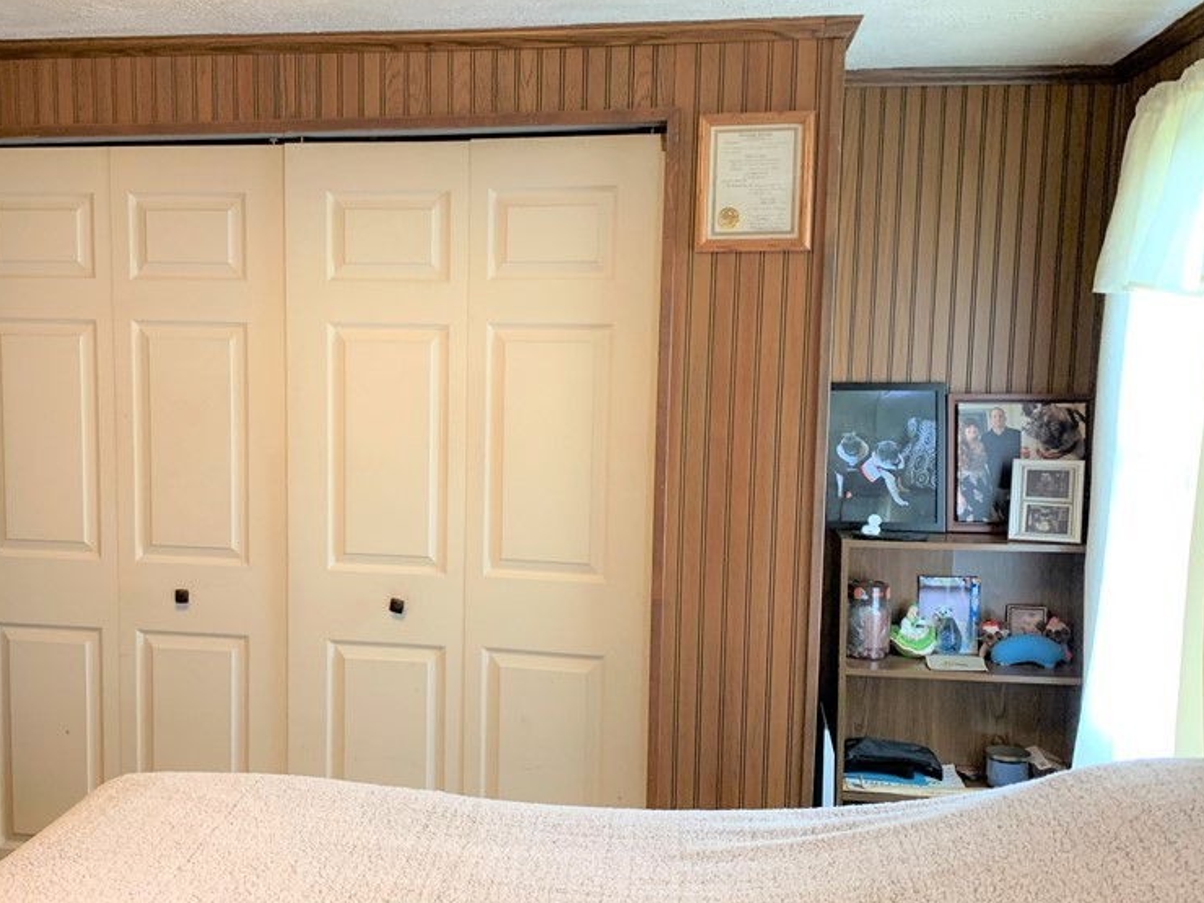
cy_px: 462
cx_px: 460
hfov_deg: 50.9
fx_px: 1252
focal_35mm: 36
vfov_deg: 39.7
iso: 200
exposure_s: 1/60
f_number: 1.8
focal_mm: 4.25
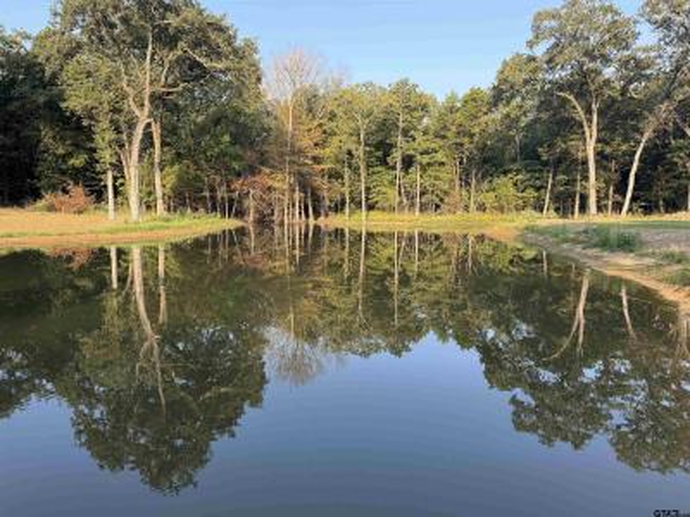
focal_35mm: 24
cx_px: 345
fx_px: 478
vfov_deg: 56.8
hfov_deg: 71.6
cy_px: 258
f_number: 1.78
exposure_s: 1/730
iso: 80
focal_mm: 6.76
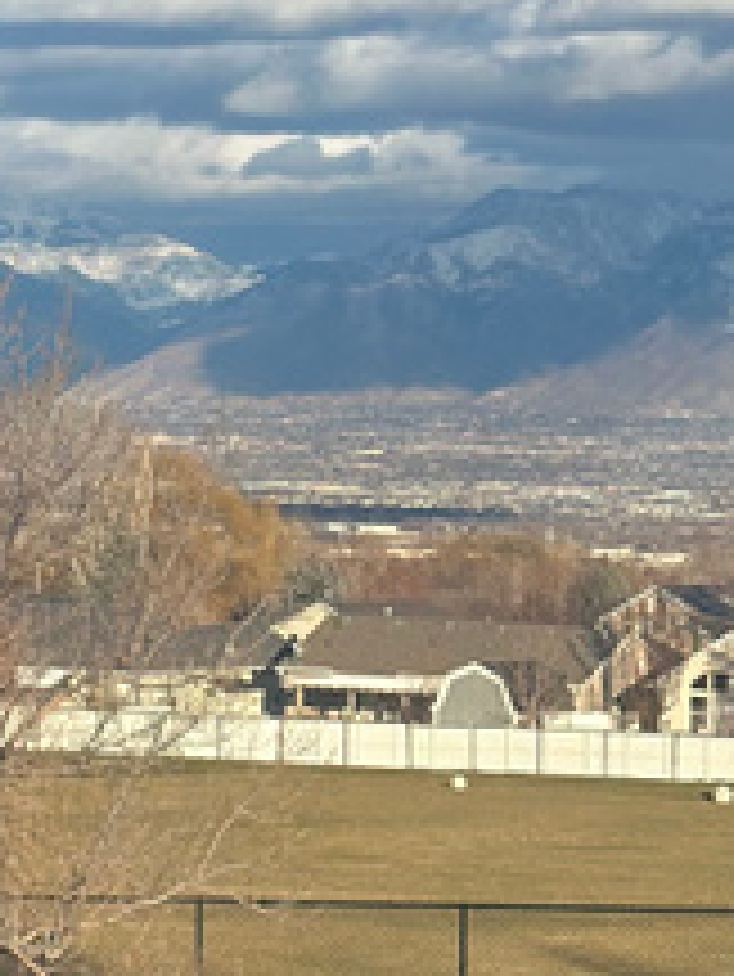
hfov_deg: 8.7
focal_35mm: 170
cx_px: 149
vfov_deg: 11.6
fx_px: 4802
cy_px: 292
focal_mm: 6.86
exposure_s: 1/5882
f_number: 1.78
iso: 80
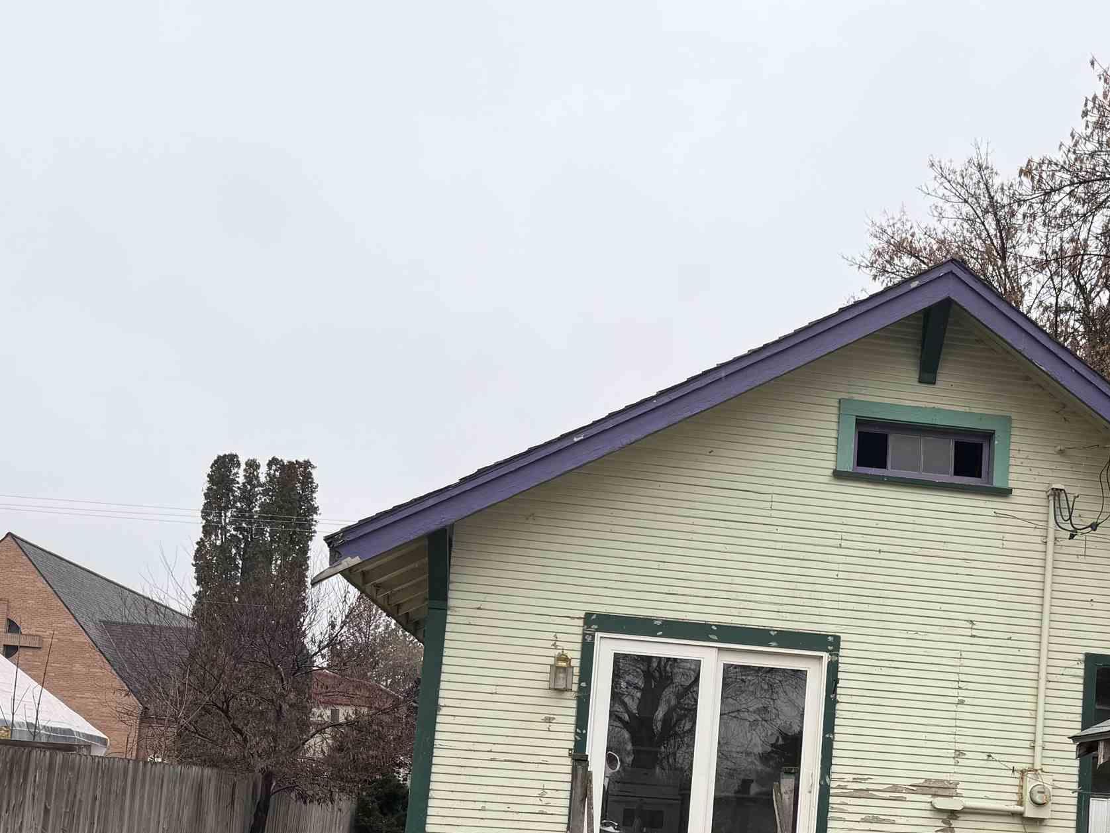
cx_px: 869
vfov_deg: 31.4
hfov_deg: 41.3
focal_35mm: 44
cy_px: 742
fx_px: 1411
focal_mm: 6.76
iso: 80
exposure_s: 1/722
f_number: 1.78
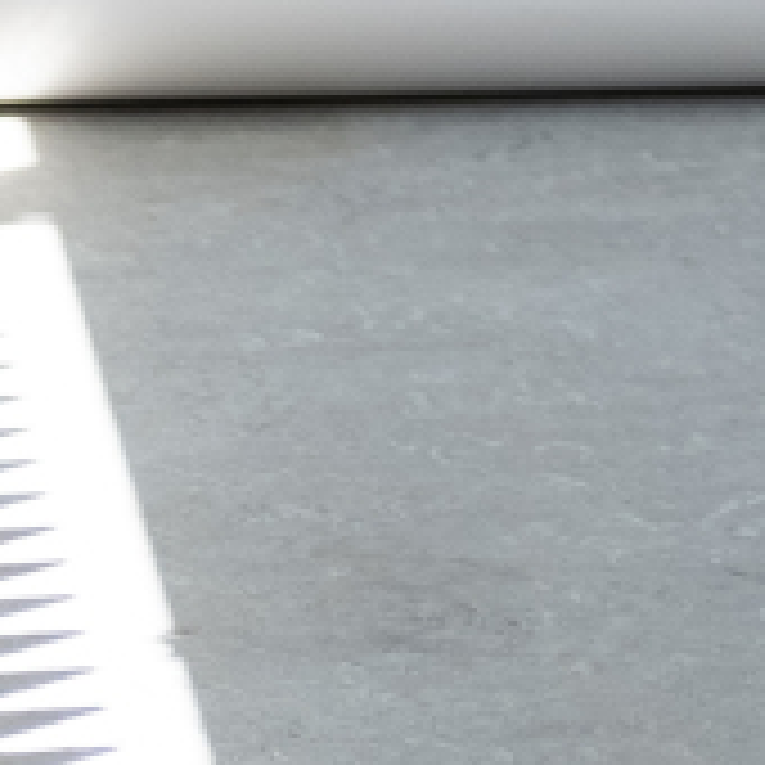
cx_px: 1642
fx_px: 7951
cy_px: -1449
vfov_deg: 5.2
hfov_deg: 5.4
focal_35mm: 318
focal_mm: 35
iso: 250
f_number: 2
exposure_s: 1/1000
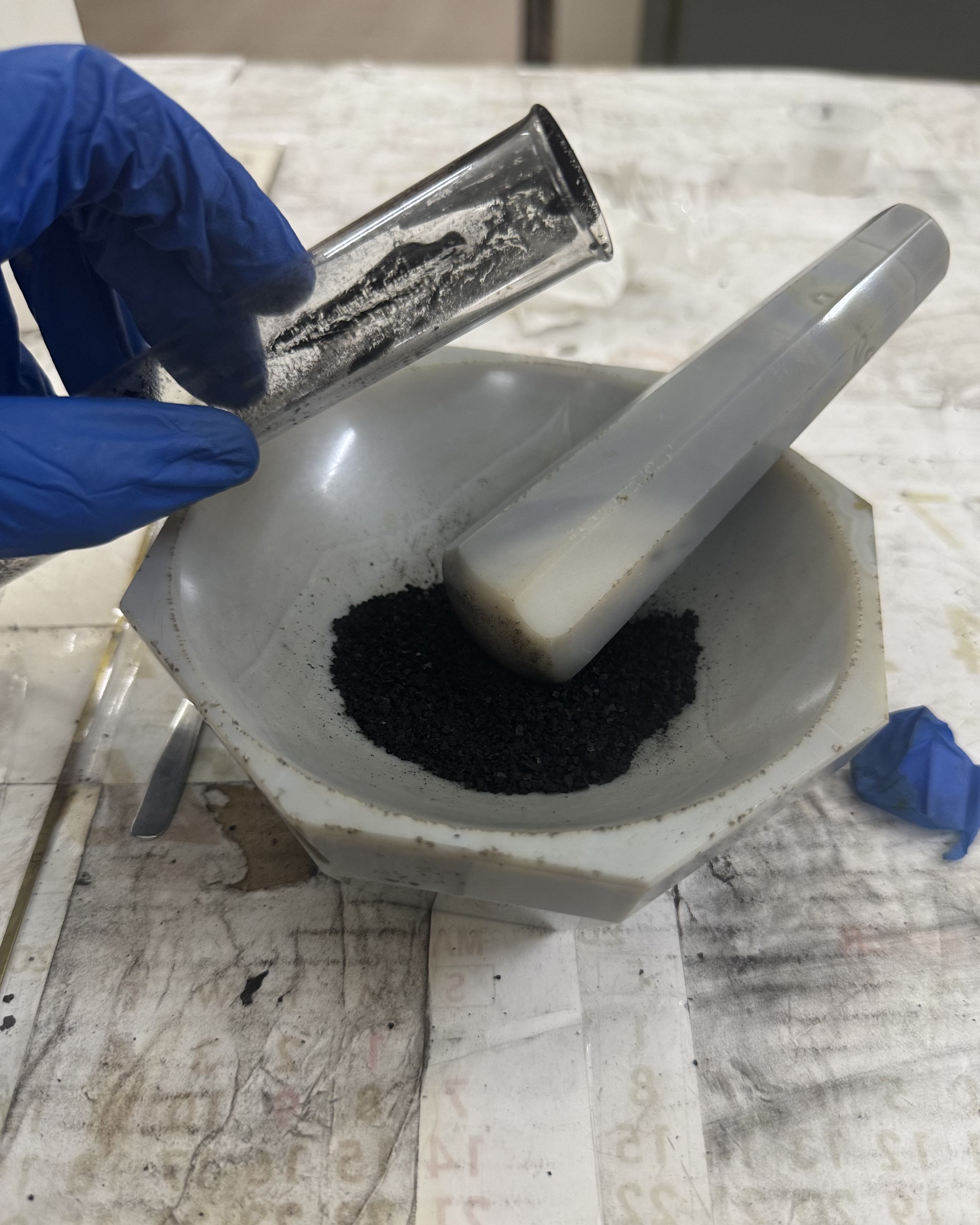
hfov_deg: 54.9
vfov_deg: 65.9
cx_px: 510
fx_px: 943
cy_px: 664
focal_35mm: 26
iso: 160
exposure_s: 1/50
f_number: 1.78
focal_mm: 6.76
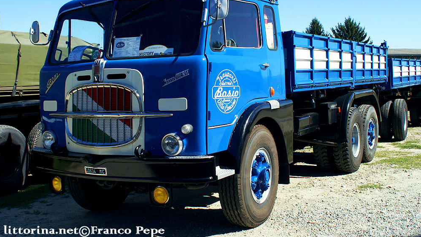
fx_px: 502
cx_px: 213
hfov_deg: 45.5
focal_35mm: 45
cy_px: 98
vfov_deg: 26.5
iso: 200
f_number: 7.1
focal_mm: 28
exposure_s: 1/400
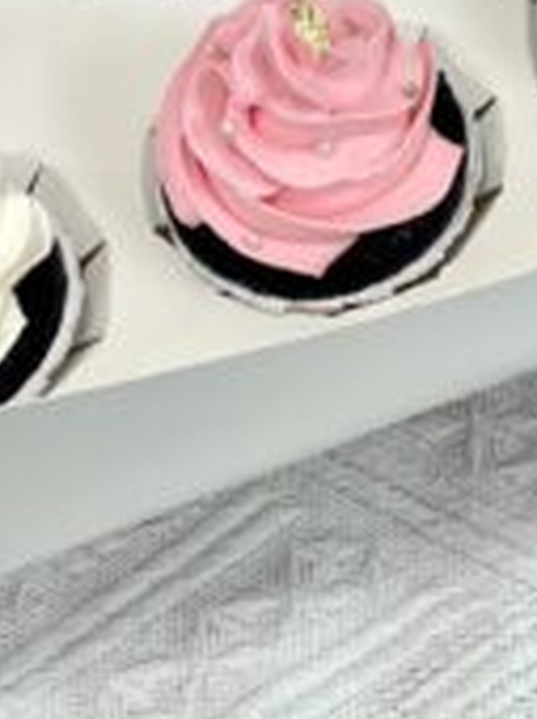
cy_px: -319
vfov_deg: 9.6
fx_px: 4168
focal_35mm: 201
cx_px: 364
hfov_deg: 7.4
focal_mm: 7.5
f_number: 2.2
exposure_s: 1/100
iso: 100
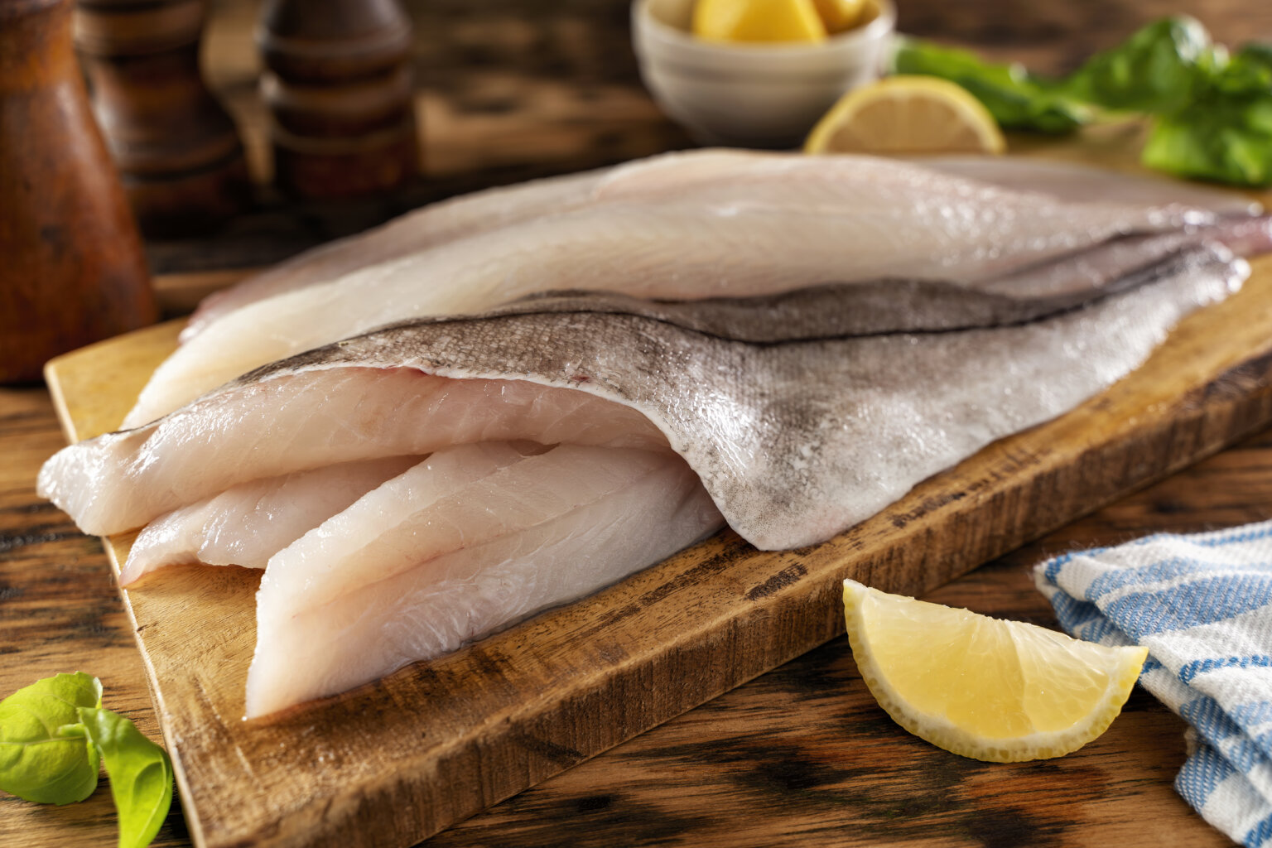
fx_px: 1484
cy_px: 424
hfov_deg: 46.4
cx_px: 636
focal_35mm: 42
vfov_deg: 31.9
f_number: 5.6
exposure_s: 1/250
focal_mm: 42
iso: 50
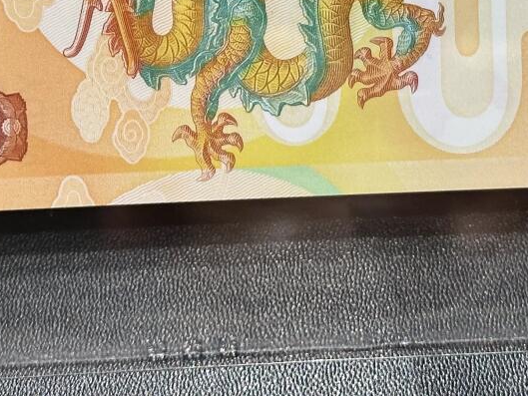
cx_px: 398
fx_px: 1938
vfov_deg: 11.4
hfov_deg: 15.4
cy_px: -122
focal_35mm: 127
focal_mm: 6.86
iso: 125
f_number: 1.78
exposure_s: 1/50
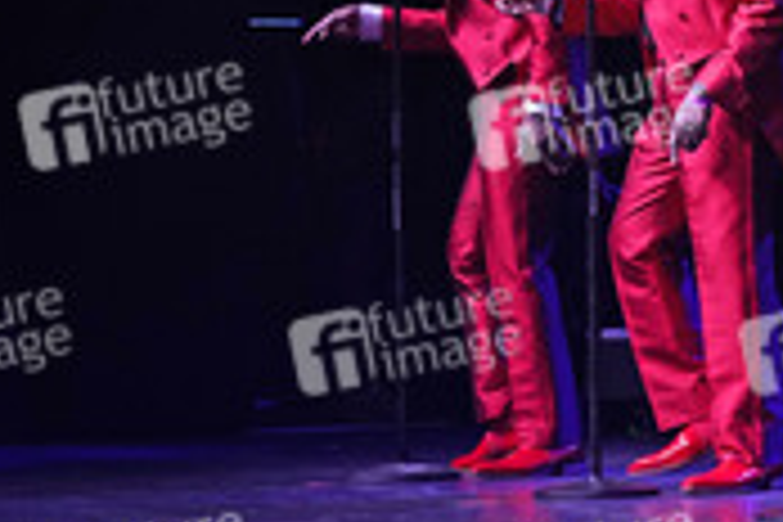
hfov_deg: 13.3
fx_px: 3262
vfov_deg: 9.1
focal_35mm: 150
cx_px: 916
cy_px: 4
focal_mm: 58
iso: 1600
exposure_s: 1/160
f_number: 5.6
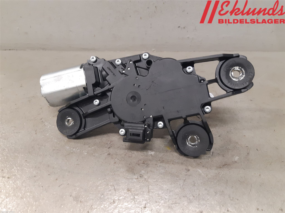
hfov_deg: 67.3
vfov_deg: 53.1
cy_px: 106
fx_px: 214
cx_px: 142
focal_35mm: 26
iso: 200
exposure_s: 1/50
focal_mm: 3.93
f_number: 1.7
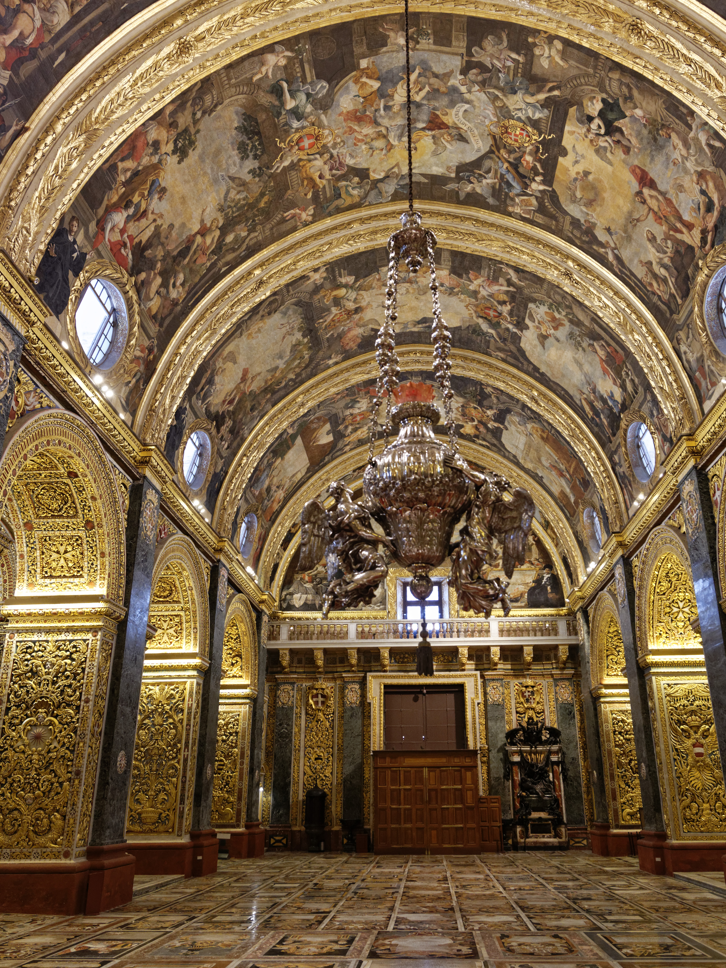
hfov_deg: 48.2
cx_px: 398
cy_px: 485
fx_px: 811
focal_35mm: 29
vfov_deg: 61.7
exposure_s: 1/13
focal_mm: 20
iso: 800
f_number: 5.6
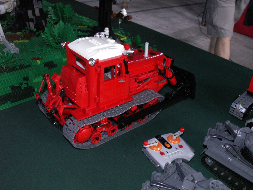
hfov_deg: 52.6
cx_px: 126
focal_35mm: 35
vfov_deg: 40.7
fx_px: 256
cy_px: 95
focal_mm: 5.86
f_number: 2.8
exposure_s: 1/60
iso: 160
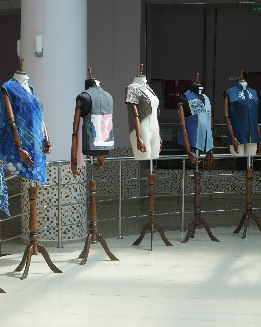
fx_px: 743
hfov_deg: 19.9
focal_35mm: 77
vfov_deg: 24.7
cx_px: 130
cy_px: 164
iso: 100
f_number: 4
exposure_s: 1/60
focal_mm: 54
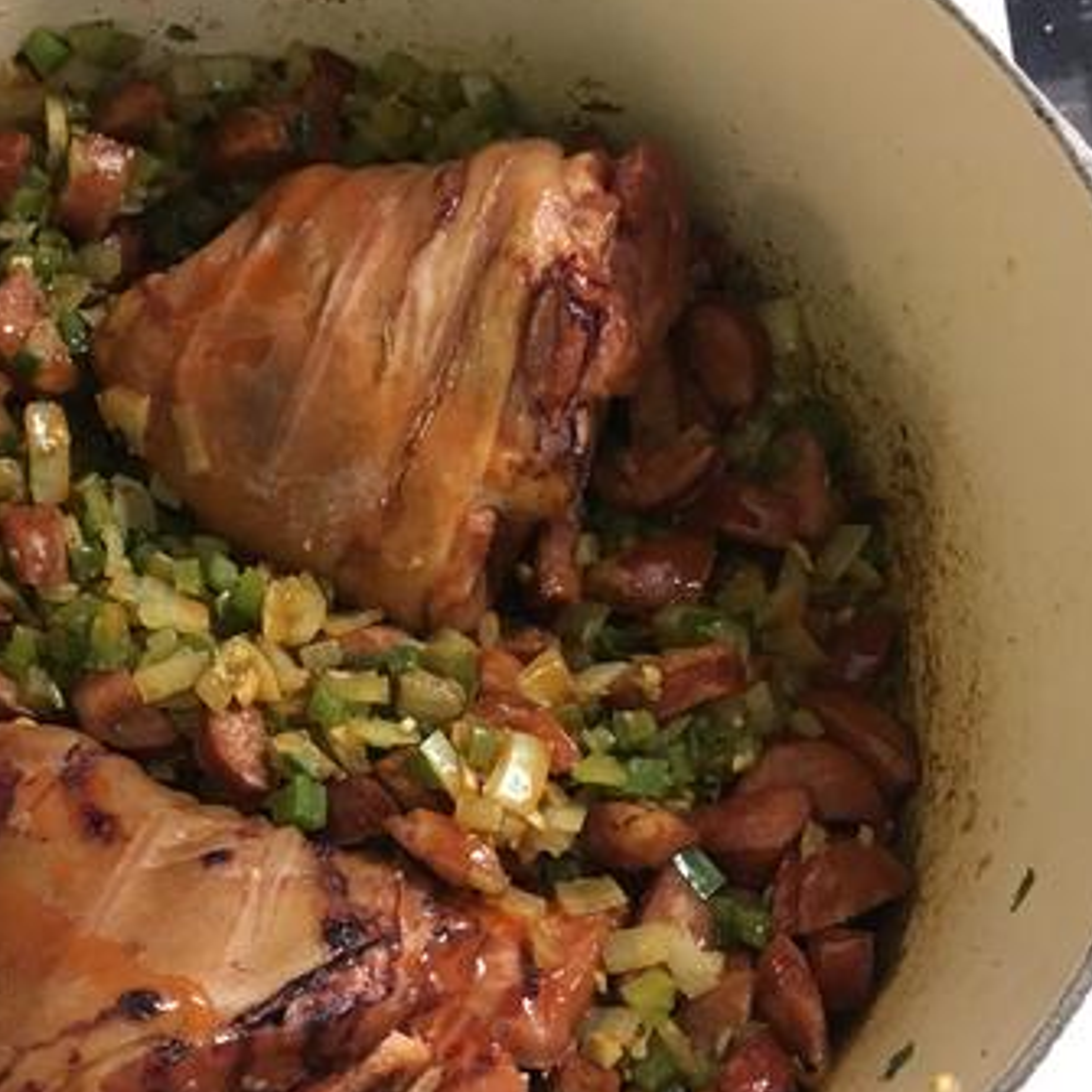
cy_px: 603
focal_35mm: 49
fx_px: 1749
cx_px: 225
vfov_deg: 34.6
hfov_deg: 33.7
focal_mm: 4.15
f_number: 2.2
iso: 200
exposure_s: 1/20
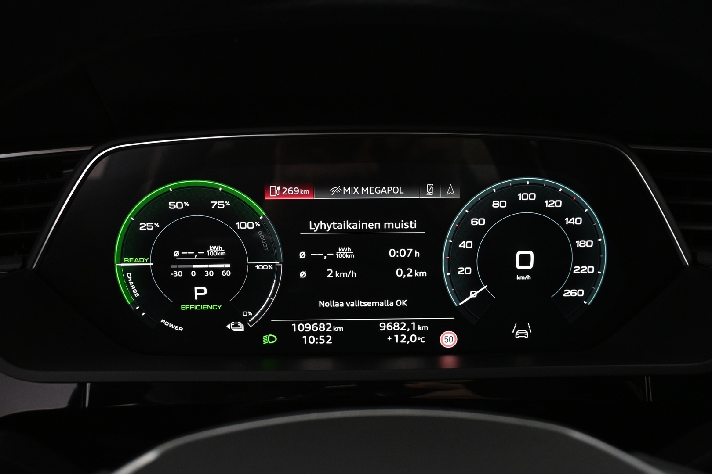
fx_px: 638
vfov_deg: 40.8
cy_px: 237
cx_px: 356
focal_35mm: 32
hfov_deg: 58.3
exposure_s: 1/40
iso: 1600
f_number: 4
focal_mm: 21.5
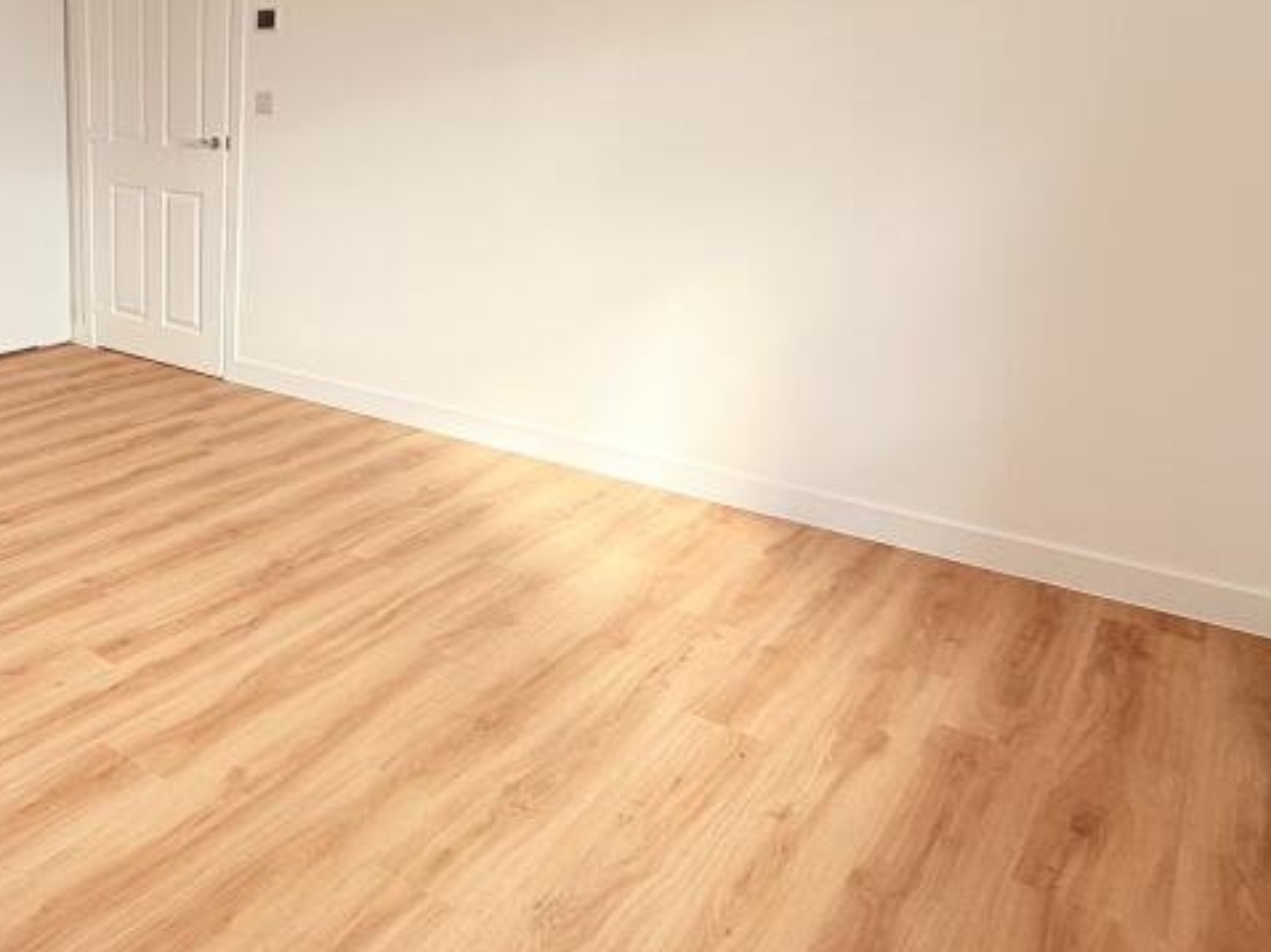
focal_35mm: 30
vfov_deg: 46.8
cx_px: 194
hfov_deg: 54.4
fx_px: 1101
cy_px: 463
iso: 64
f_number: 2.2
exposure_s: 1/99
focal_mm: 2.22
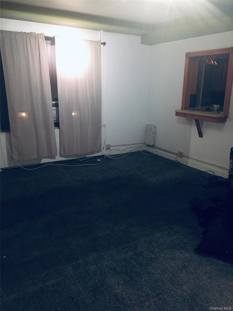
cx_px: 116
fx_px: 260
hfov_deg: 48.2
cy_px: 156
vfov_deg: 61.7
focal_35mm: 29
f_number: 2.2
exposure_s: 1/30
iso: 250
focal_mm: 4.15
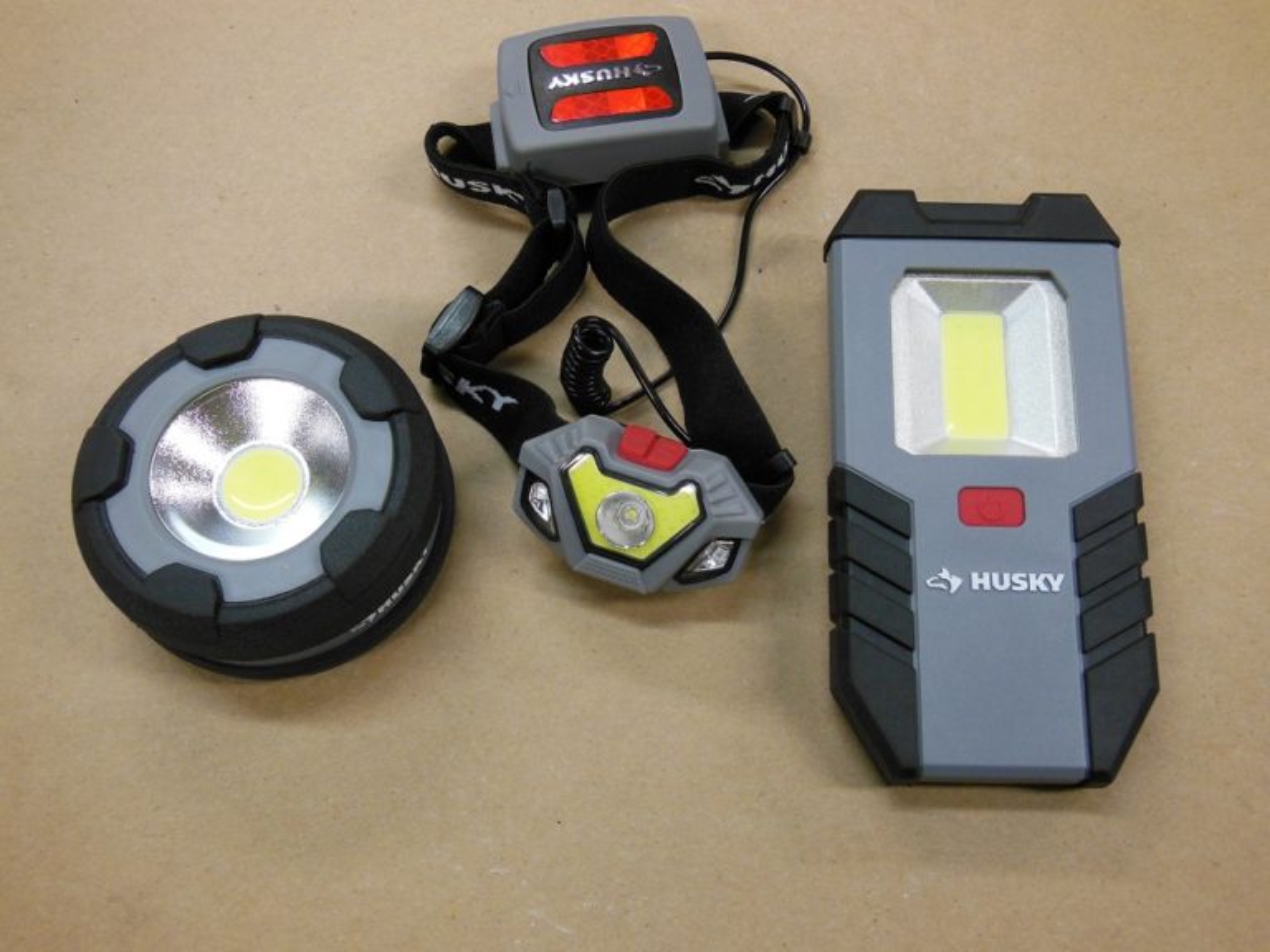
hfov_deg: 47.9
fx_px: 1431
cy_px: 476
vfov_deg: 36.8
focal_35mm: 39
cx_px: 635
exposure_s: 1/30
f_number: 4.1
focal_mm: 6.9
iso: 400
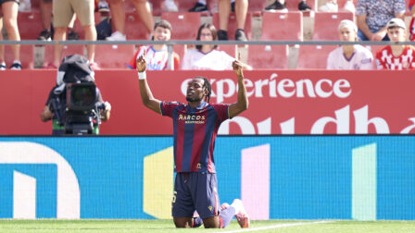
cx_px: 208
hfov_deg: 3.4
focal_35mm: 632
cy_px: 101
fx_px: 6955
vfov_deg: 1.9
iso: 125
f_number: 2.8
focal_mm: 400
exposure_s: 1/800
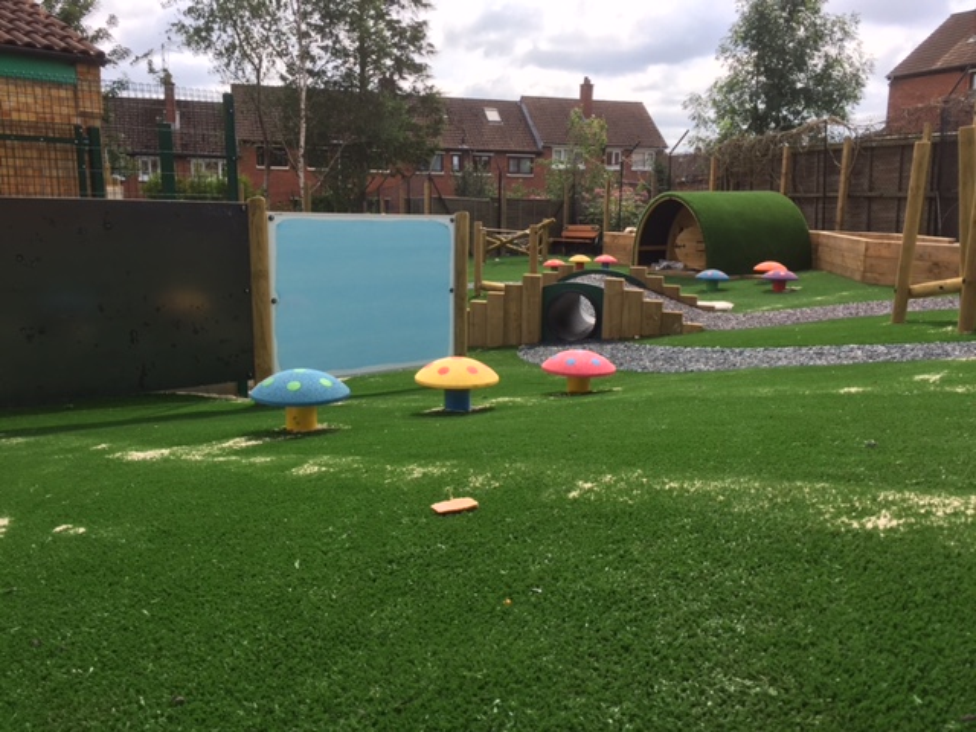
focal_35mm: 29
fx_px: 818
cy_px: 366
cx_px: 488
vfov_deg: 48.2
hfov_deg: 61.7
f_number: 2.2
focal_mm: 4.15
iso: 32
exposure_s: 1/920
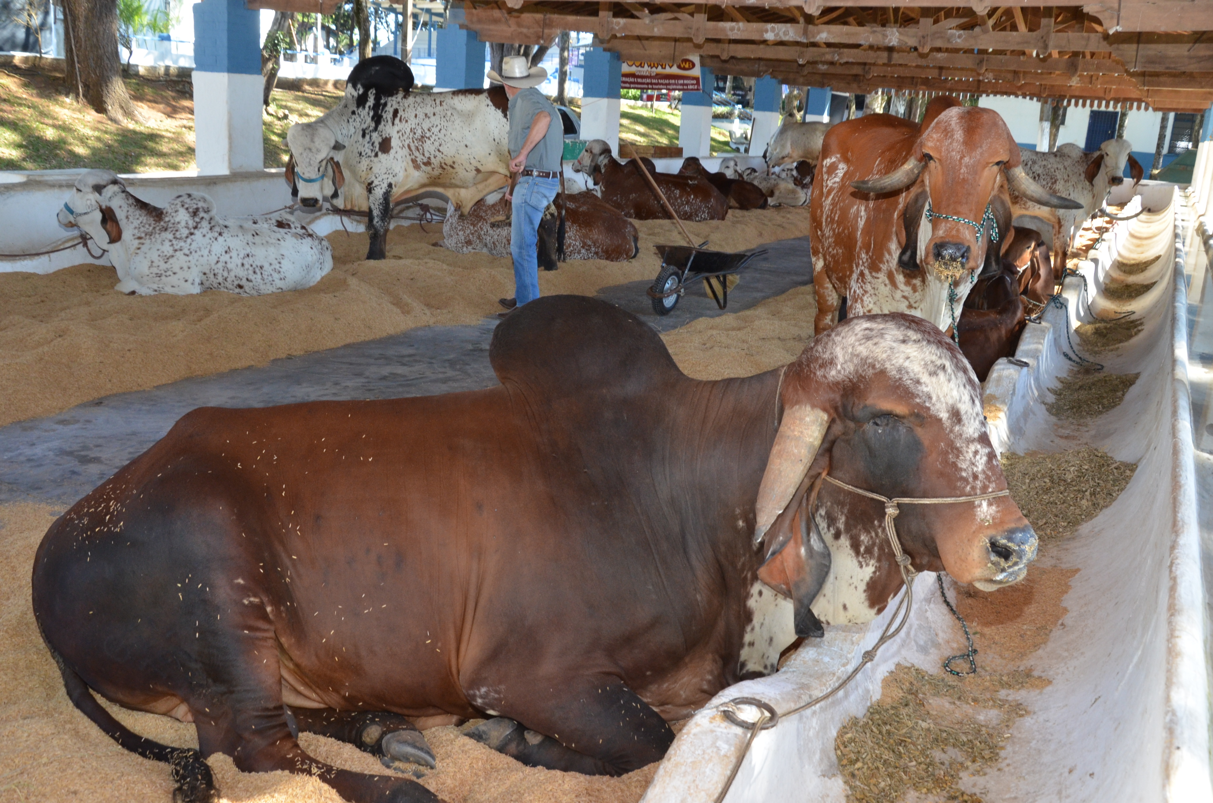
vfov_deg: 39.8
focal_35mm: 33
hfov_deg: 57.3
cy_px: 402
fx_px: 1110
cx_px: 606
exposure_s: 1/125
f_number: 7.1
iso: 800
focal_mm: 22
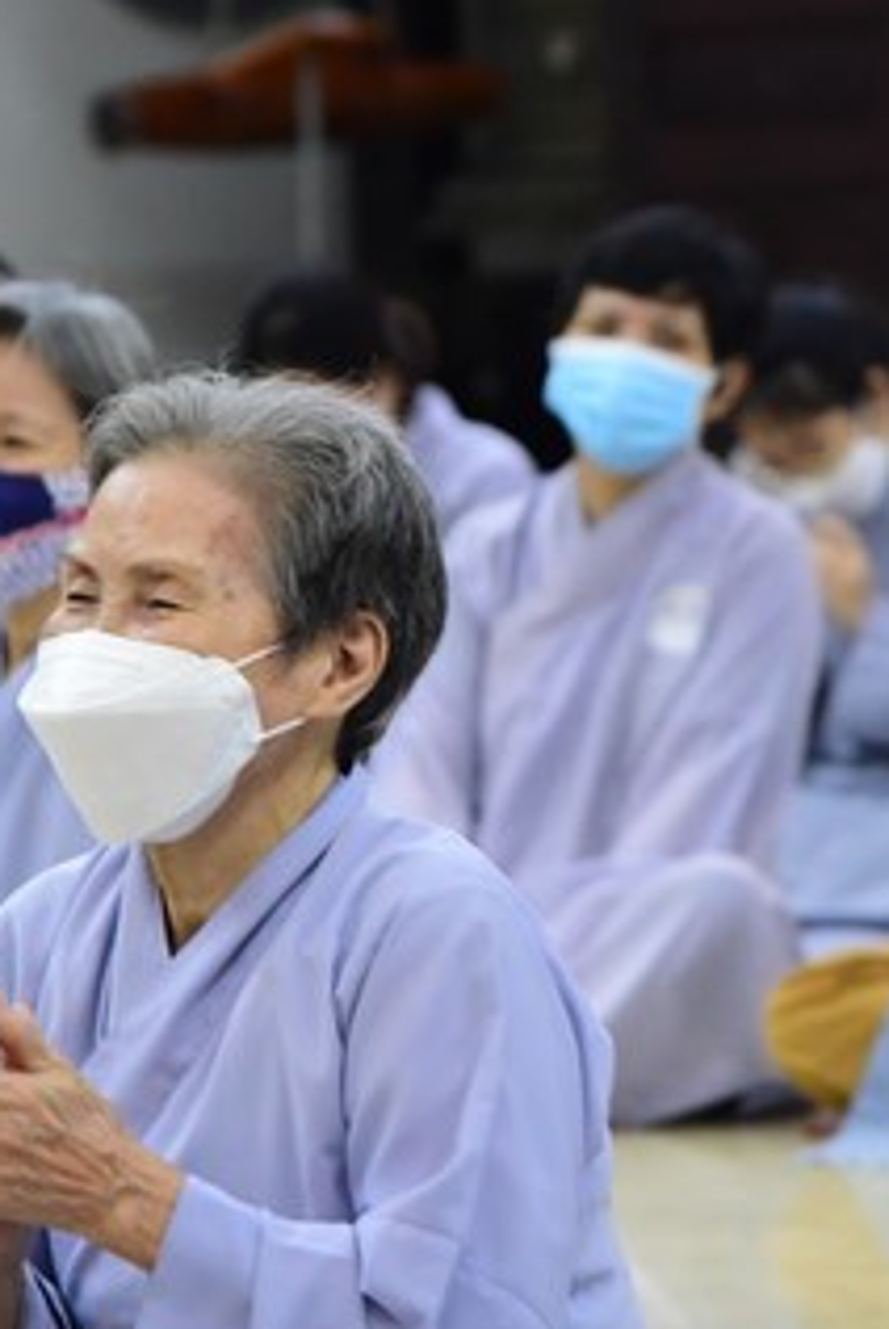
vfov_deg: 8.4
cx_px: 348
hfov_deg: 5.6
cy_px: 742
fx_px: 9092
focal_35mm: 246
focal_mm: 120
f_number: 5
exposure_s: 1/125
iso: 8000
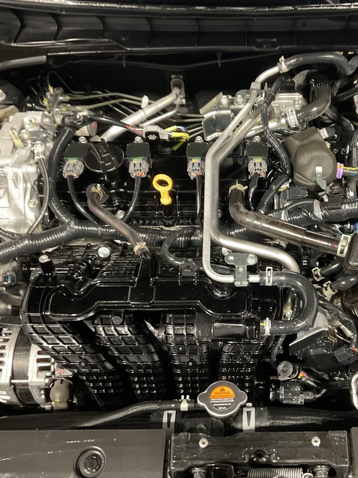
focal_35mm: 39
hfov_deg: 36.2
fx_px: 538
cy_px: 238
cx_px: 254
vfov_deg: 47.9
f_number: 1.8
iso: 250
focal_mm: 3
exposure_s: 1/25
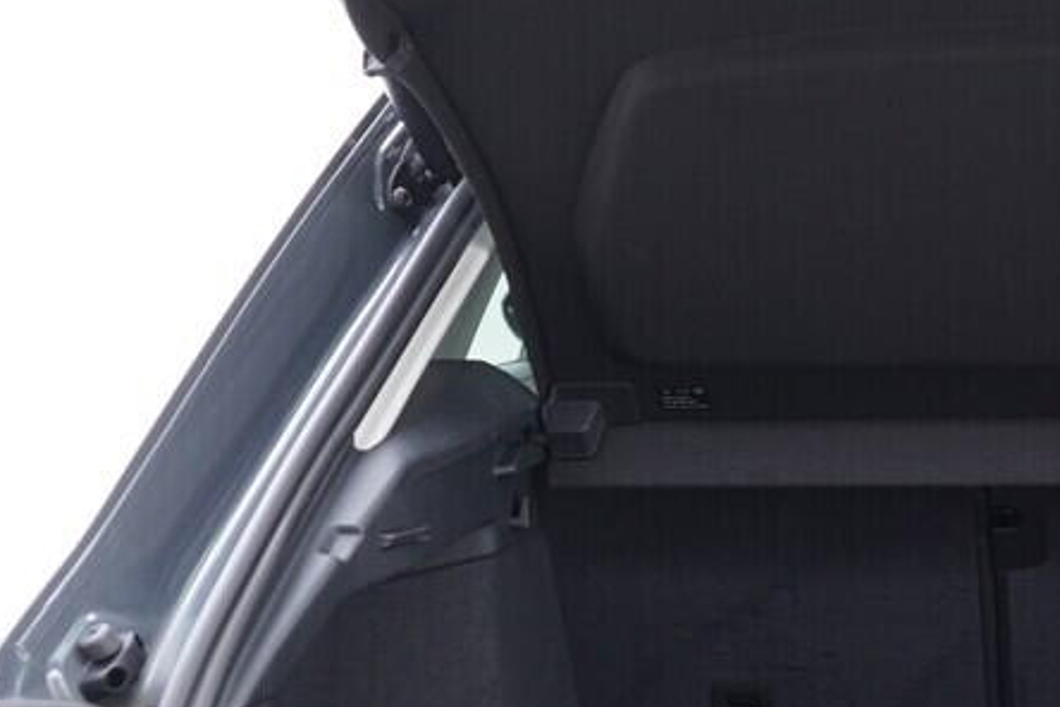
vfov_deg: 16.3
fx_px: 2444
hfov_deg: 23.2
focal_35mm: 83
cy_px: 579
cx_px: 1132
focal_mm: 24
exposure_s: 1/40
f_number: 2.8
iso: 500
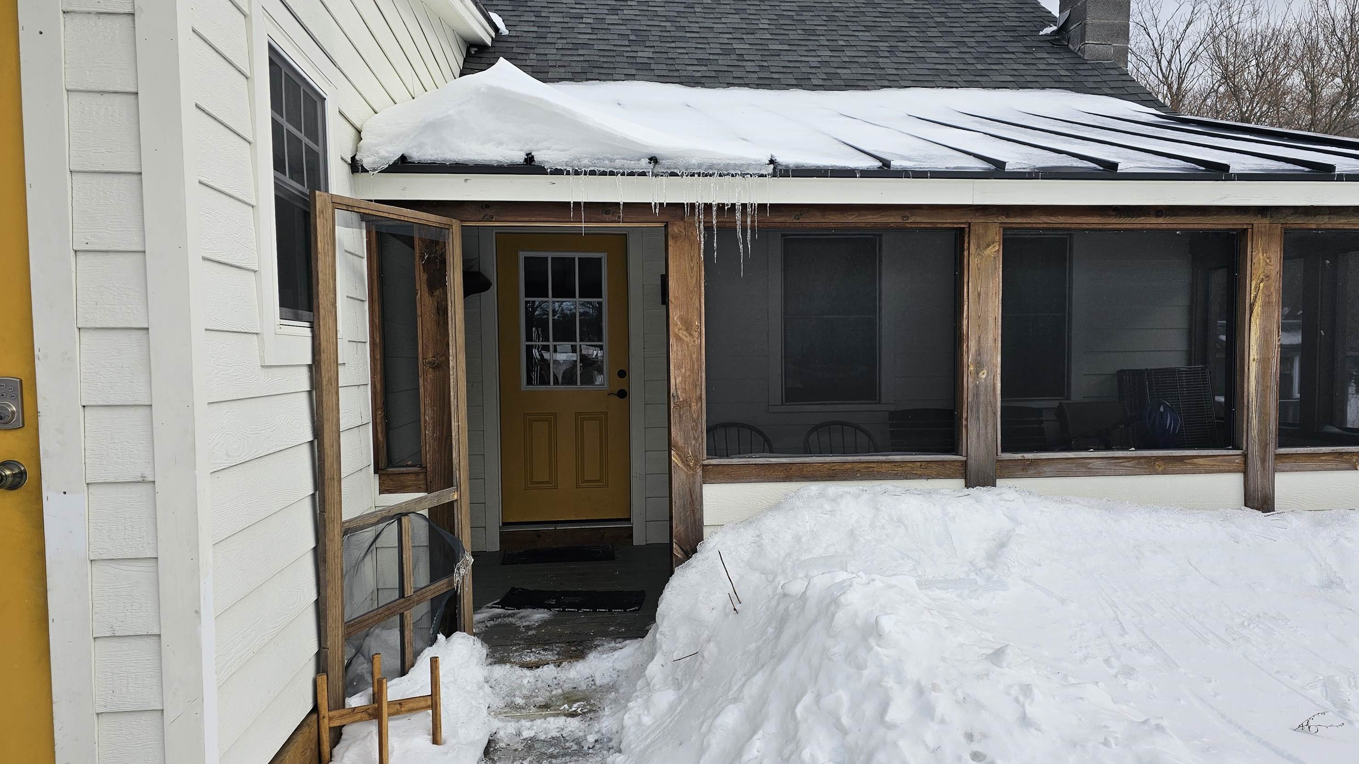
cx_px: 690
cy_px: 429
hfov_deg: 71.9
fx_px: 937
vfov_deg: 44.3
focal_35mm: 26
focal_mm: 6.3
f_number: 1.7
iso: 10
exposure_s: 1/724
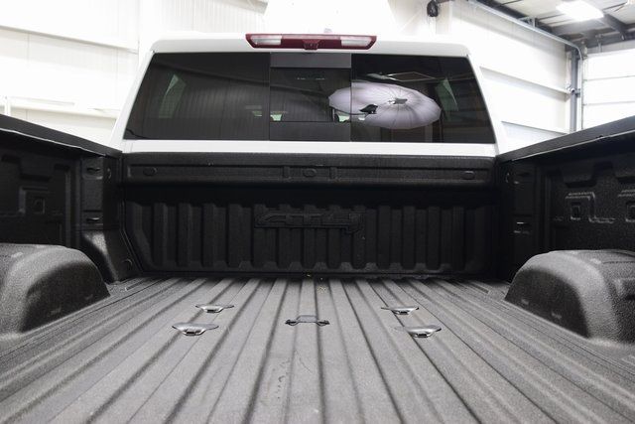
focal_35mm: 36
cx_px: 318
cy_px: 212
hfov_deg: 53.1
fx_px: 635
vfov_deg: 36.9
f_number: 6.3
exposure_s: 1/15
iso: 1000
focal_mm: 24
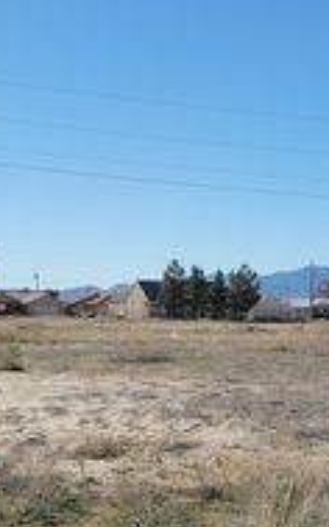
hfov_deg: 17.8
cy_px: 342
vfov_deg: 28.1
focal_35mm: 73
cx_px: 125
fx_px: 1048
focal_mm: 5.4
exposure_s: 1/3493
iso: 40
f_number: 1.8
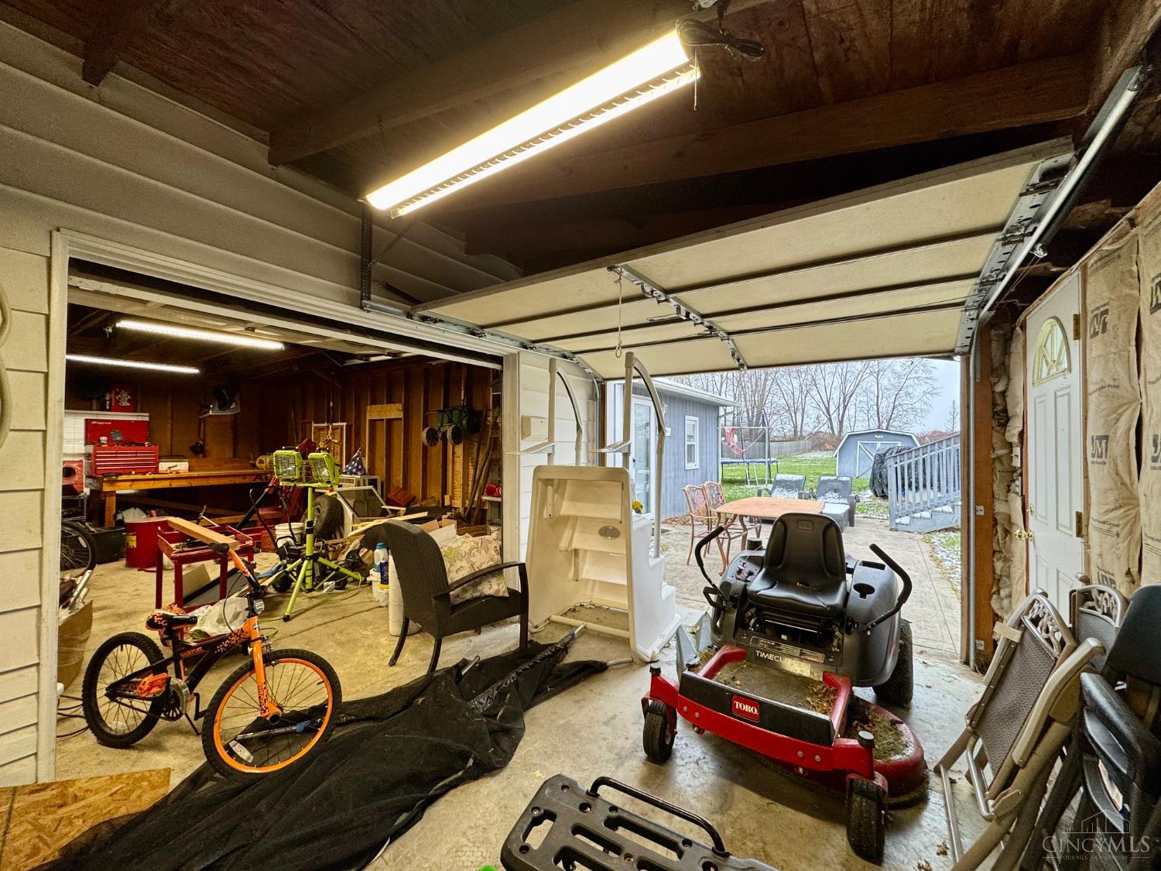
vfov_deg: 85.7
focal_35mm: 14
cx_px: 580
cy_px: 436
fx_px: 470
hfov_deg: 102.1
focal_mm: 2.22
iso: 125
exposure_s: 1/120
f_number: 2.2
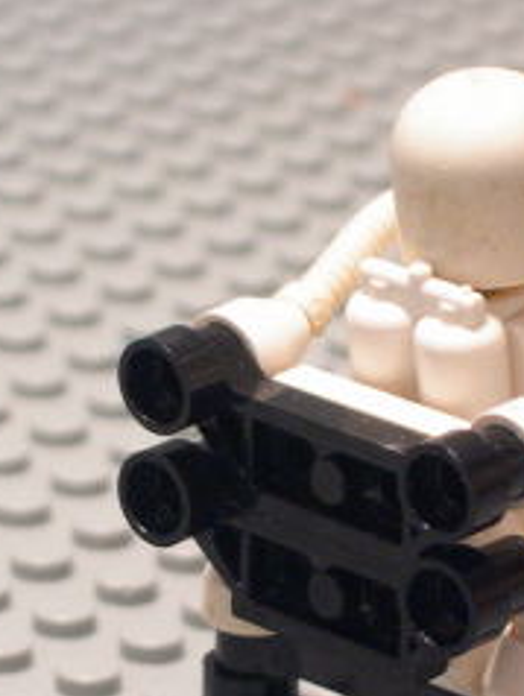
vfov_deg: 6.9
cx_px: 334
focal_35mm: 287
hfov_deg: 5.2
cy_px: 474
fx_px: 5782
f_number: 4.9
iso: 400
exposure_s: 1/14
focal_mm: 24
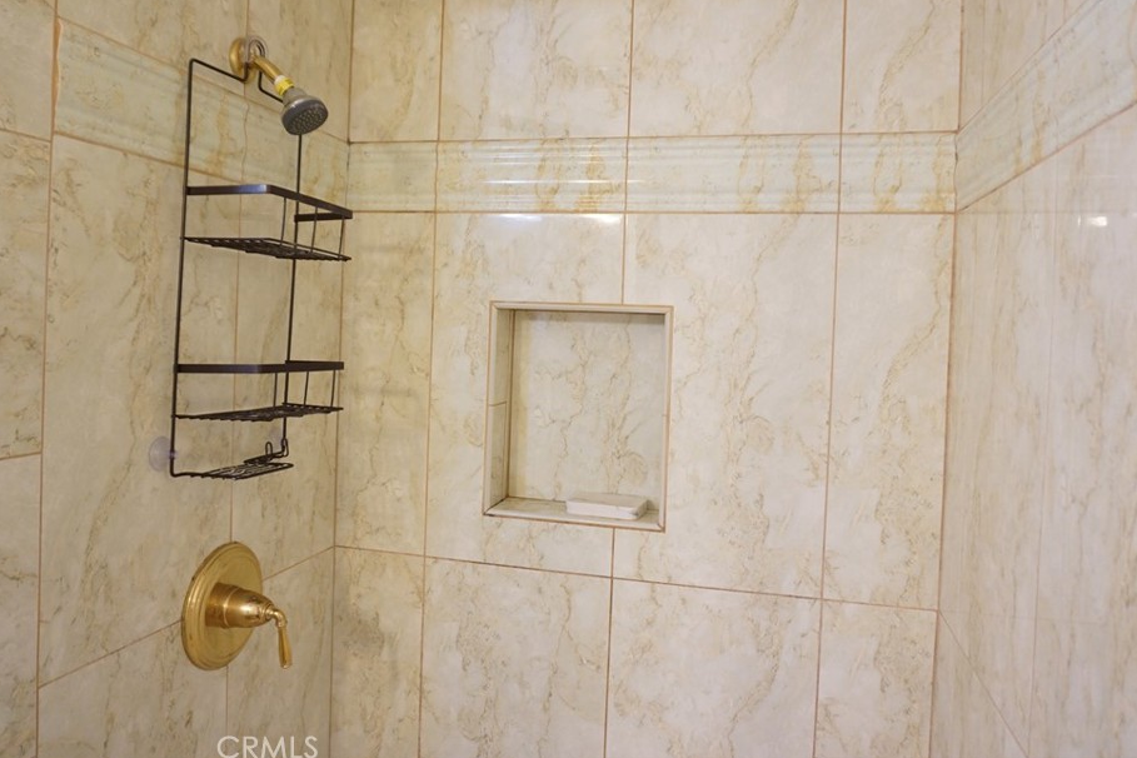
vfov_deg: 47.9
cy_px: 340
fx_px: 853
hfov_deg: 67.4
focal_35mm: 27
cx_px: 559
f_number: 3.5
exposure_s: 1/60
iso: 1000
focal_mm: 16
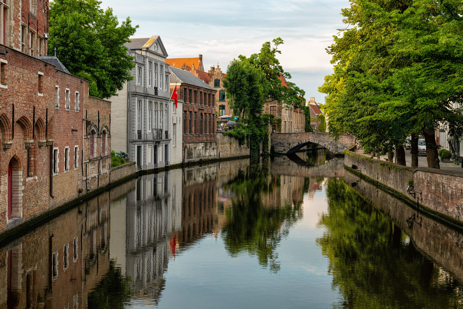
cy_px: 154
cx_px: 232
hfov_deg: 38.2
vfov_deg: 26.0
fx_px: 669
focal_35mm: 52
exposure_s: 1/250
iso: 500
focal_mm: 52
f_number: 9
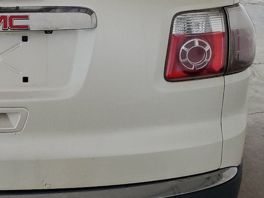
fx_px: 526
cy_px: 34
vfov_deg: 21.0
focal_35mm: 69
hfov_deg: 26.4
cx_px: -13
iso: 98
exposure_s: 1/60.2
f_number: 1.5
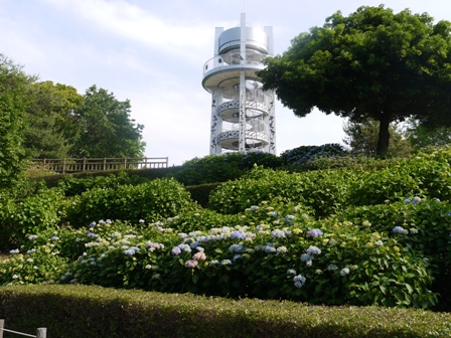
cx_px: 226
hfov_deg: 51.4
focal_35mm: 36
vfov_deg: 39.7
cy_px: 169
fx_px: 469
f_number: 6.3
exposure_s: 1/200
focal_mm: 18
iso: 100
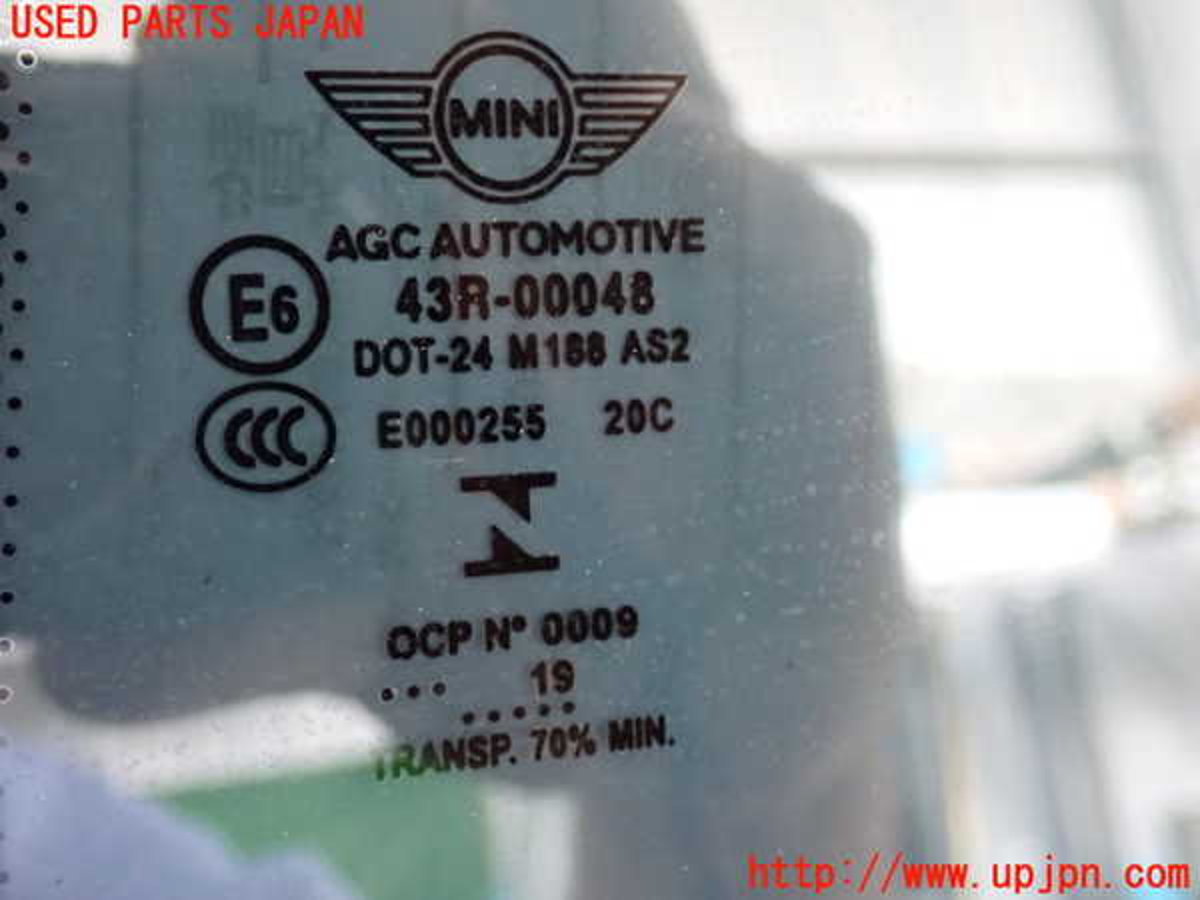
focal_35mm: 50
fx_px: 1733
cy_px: 450
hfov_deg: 38.2
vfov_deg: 29.1
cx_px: 600
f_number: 3.2
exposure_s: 1/60
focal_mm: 9.01
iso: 1250
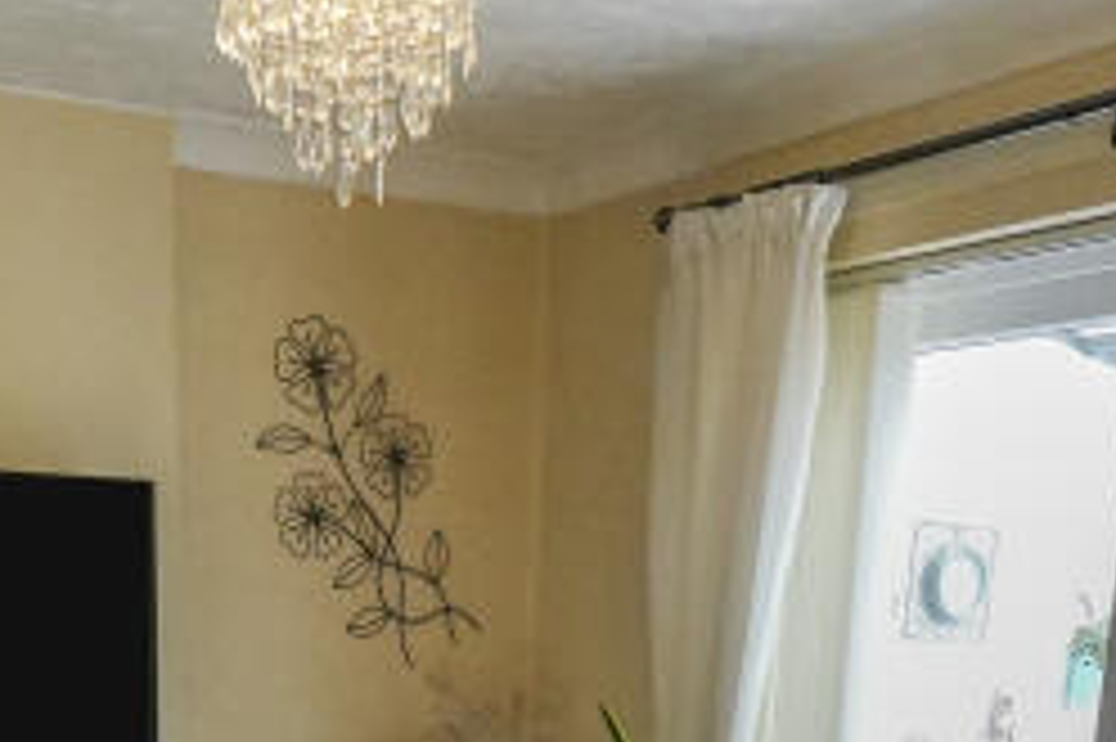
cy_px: 1275
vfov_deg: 18.1
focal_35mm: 62
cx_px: 490
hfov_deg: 32.4
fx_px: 1921
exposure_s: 1/160
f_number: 4
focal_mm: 10
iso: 2000
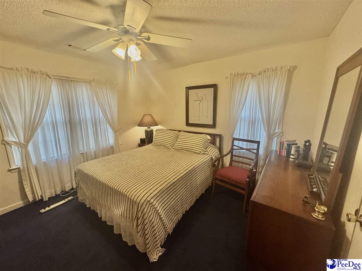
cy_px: 136
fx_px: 146
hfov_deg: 102.1
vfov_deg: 85.7
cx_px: 181
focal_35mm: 14
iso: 400
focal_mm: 2.22
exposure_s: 1/60
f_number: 2.2
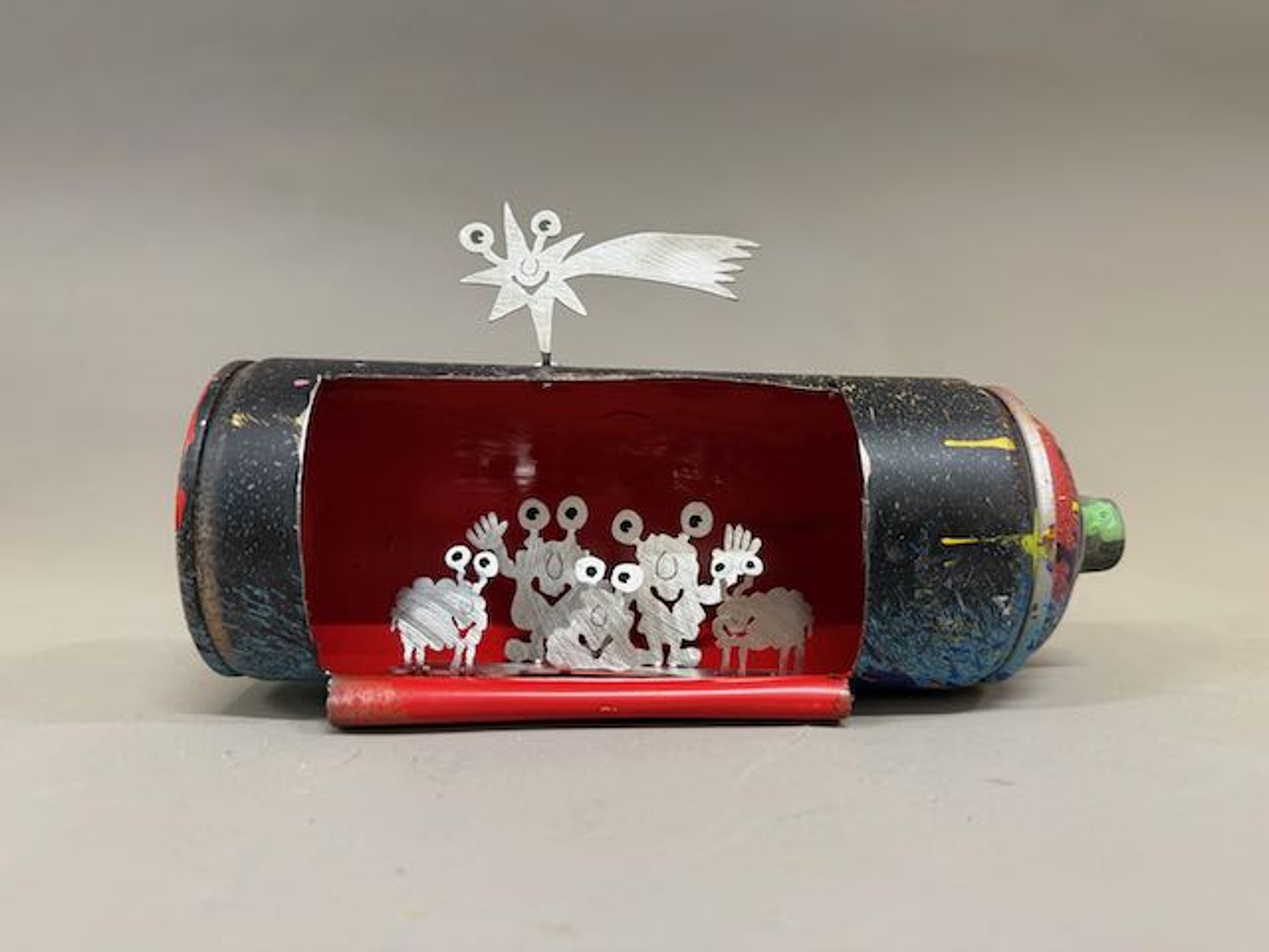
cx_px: 634
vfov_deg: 56.8
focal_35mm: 24
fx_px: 880
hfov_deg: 71.6
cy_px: 476
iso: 320
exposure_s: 1/50
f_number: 1.78
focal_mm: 6.76
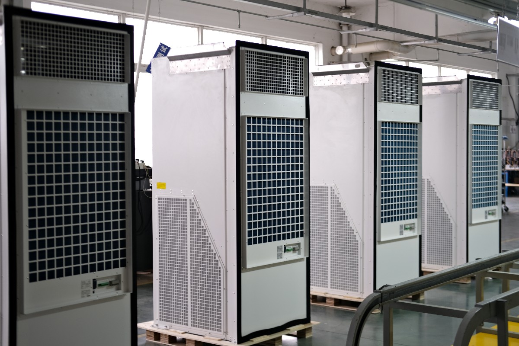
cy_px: 173
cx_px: 260
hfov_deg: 37.5
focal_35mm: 53
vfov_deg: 25.5
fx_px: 764
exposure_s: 1/17
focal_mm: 35
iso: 80
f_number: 2
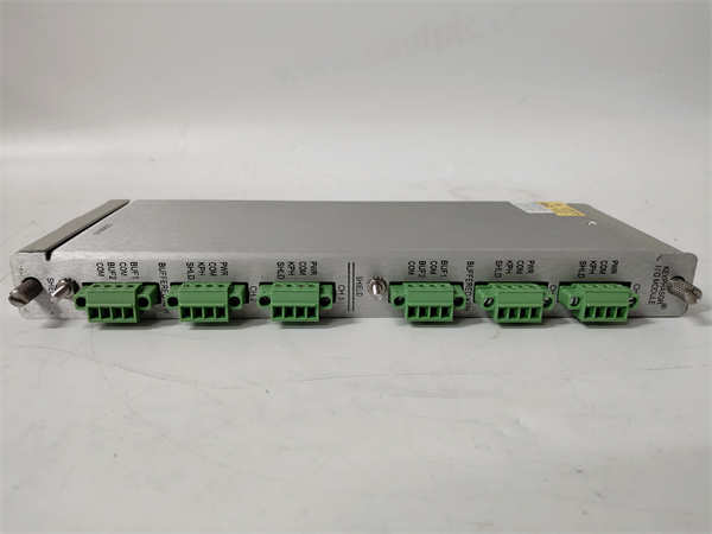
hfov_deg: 67.3
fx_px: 535
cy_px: 267
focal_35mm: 26
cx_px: 356
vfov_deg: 53.1
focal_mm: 3.87
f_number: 2
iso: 341
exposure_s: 1/50
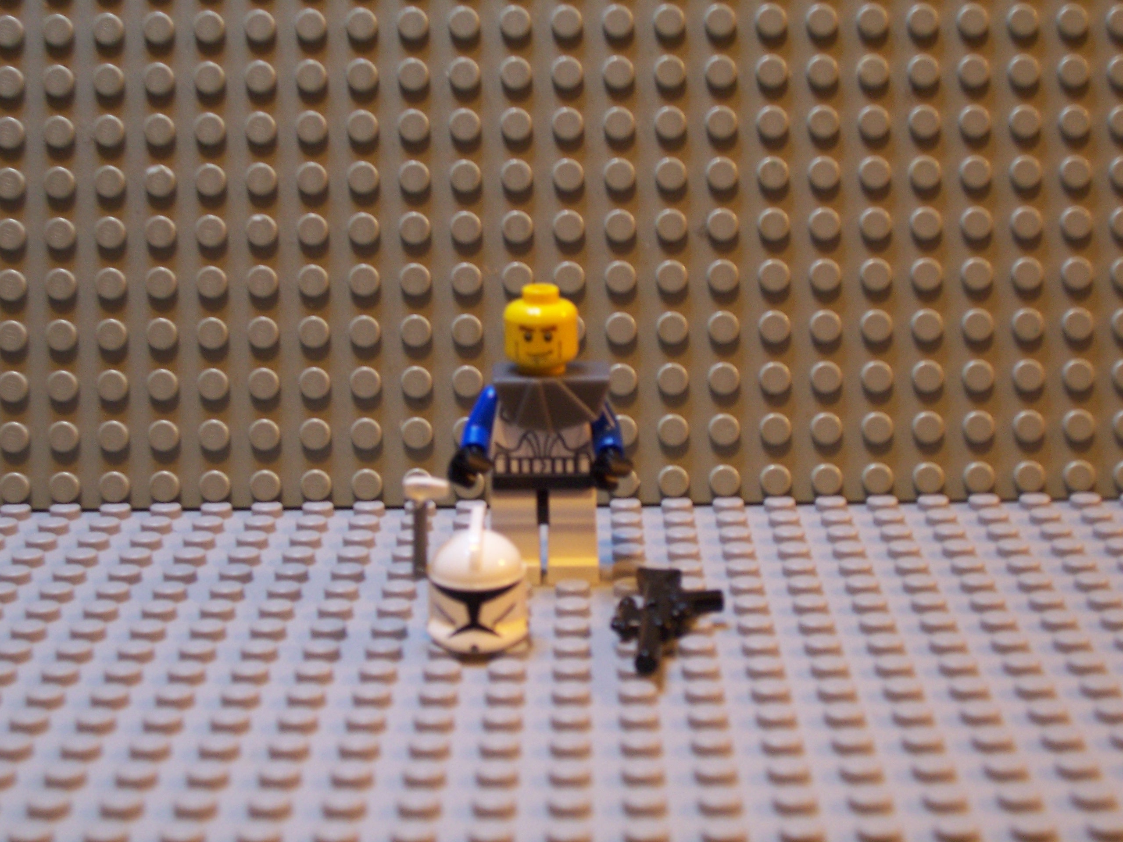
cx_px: 562
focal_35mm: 66
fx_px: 2141
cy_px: 421
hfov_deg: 29.4
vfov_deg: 22.3
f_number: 4
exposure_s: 1/4
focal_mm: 10.8
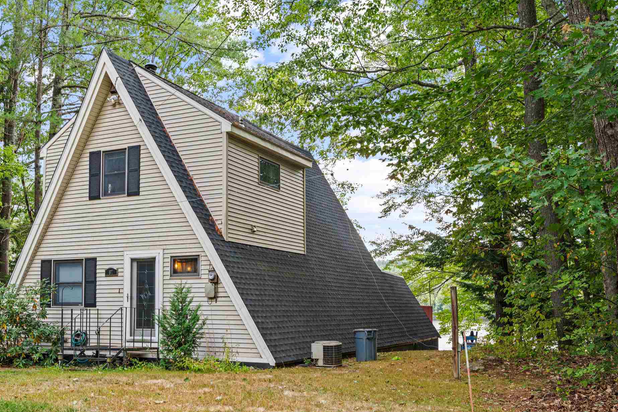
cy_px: 261
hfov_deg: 48.2
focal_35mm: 40
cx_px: 252
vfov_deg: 33.2
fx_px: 687
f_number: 5.6
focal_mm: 24
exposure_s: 1/8
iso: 400
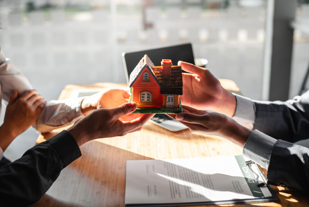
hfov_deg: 39.6
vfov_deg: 27.0
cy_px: 104
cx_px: 154
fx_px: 429
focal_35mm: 50
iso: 200
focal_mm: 50
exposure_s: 1/250
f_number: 2.8
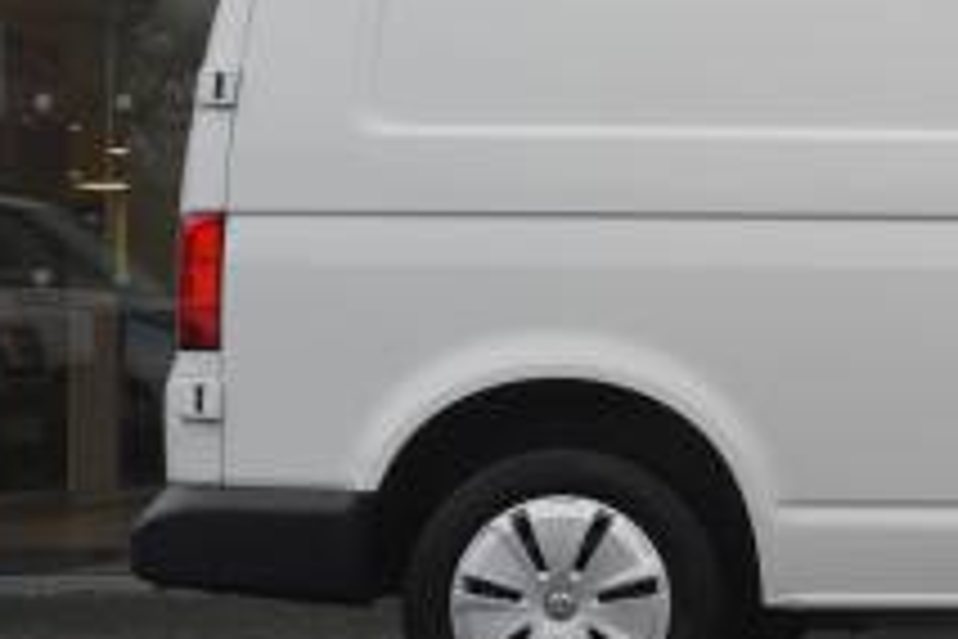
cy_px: 225
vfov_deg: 11.3
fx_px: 3233
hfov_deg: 15.8
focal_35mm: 122
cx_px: 1318
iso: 100
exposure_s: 1/80
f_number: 5
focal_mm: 27
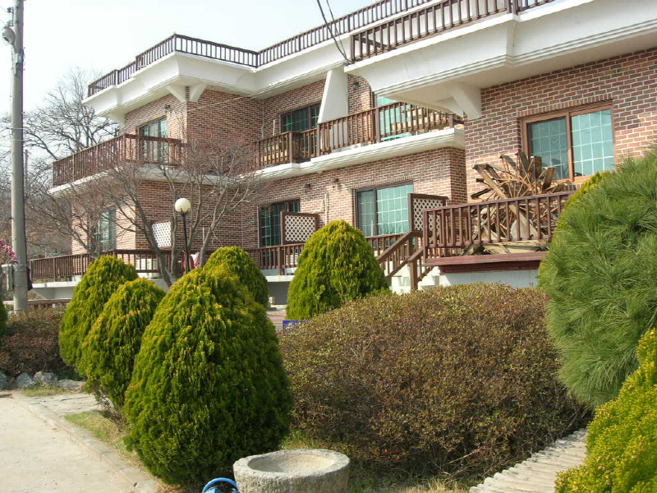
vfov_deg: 37.7
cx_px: 328
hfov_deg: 49.0
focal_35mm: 38
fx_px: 721
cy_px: 246
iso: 64
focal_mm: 7.8
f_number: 4.8
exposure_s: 1/304
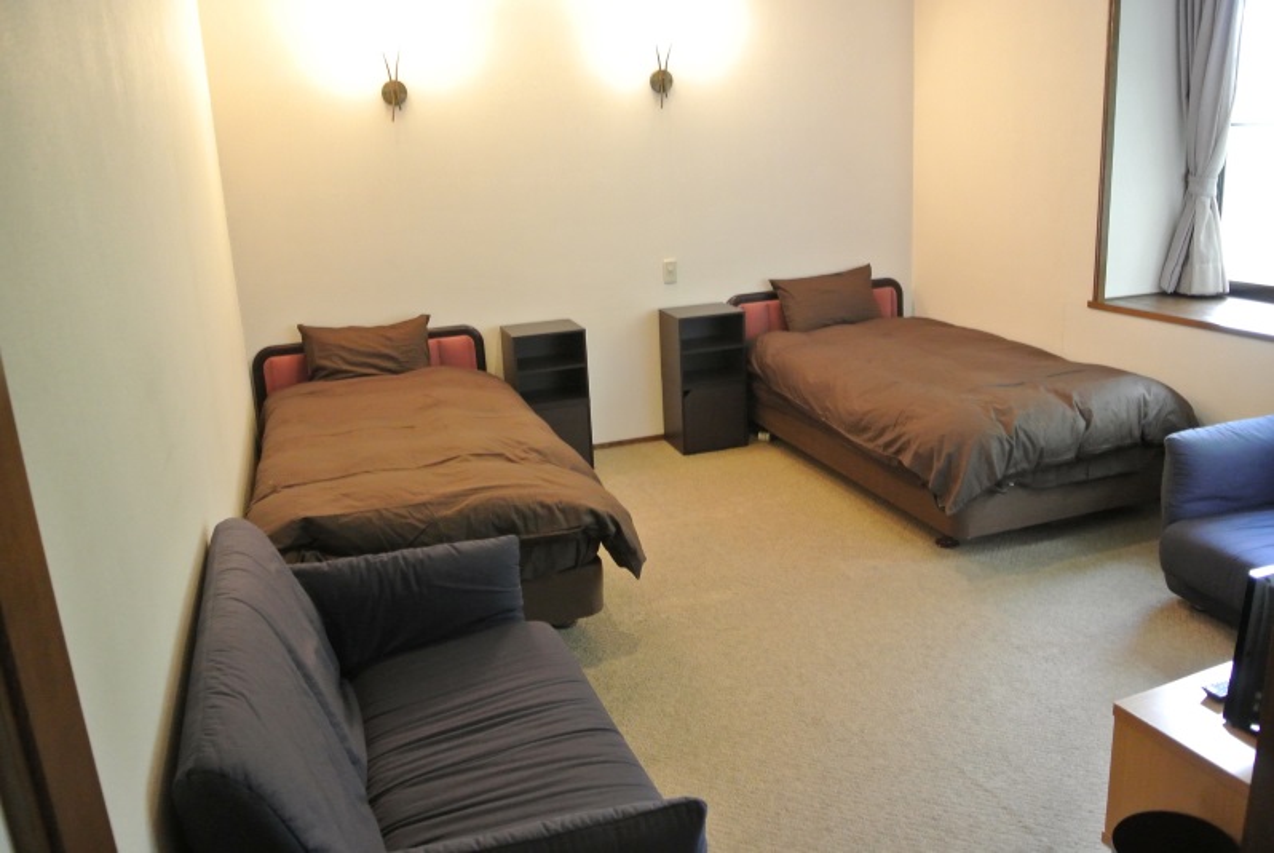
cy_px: 426
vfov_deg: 46.5
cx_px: 637
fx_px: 992
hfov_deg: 65.4
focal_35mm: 28
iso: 800
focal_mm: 10.7
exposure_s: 1/30
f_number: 3.5
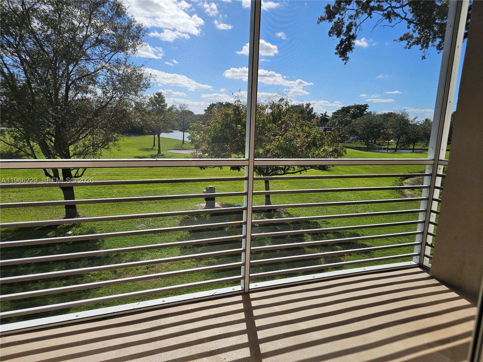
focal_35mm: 23
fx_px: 321
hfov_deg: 73.9
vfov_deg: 58.9
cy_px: 181
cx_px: 242
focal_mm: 6.3
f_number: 1.7
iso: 10
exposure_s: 1/352
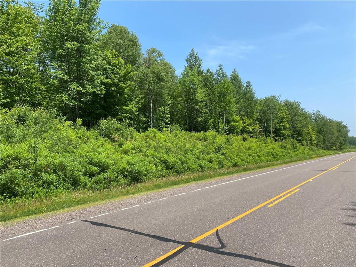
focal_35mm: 26
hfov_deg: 67.3
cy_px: 134
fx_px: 267
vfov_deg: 53.1
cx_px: 178
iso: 32
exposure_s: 1/2105
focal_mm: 4.25
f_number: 1.8
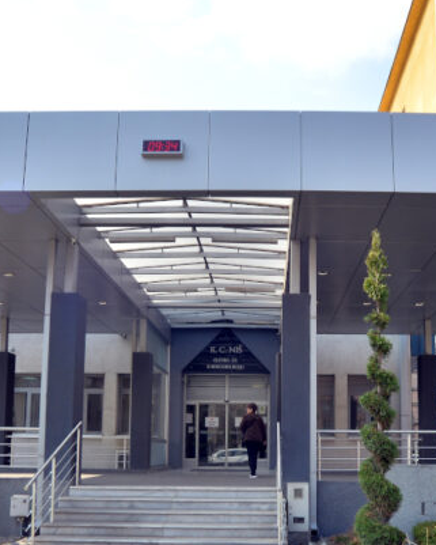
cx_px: 269
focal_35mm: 32
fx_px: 516
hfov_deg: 45.5
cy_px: 407
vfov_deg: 53.2
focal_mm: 15
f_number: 5
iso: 360
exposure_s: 1/1250
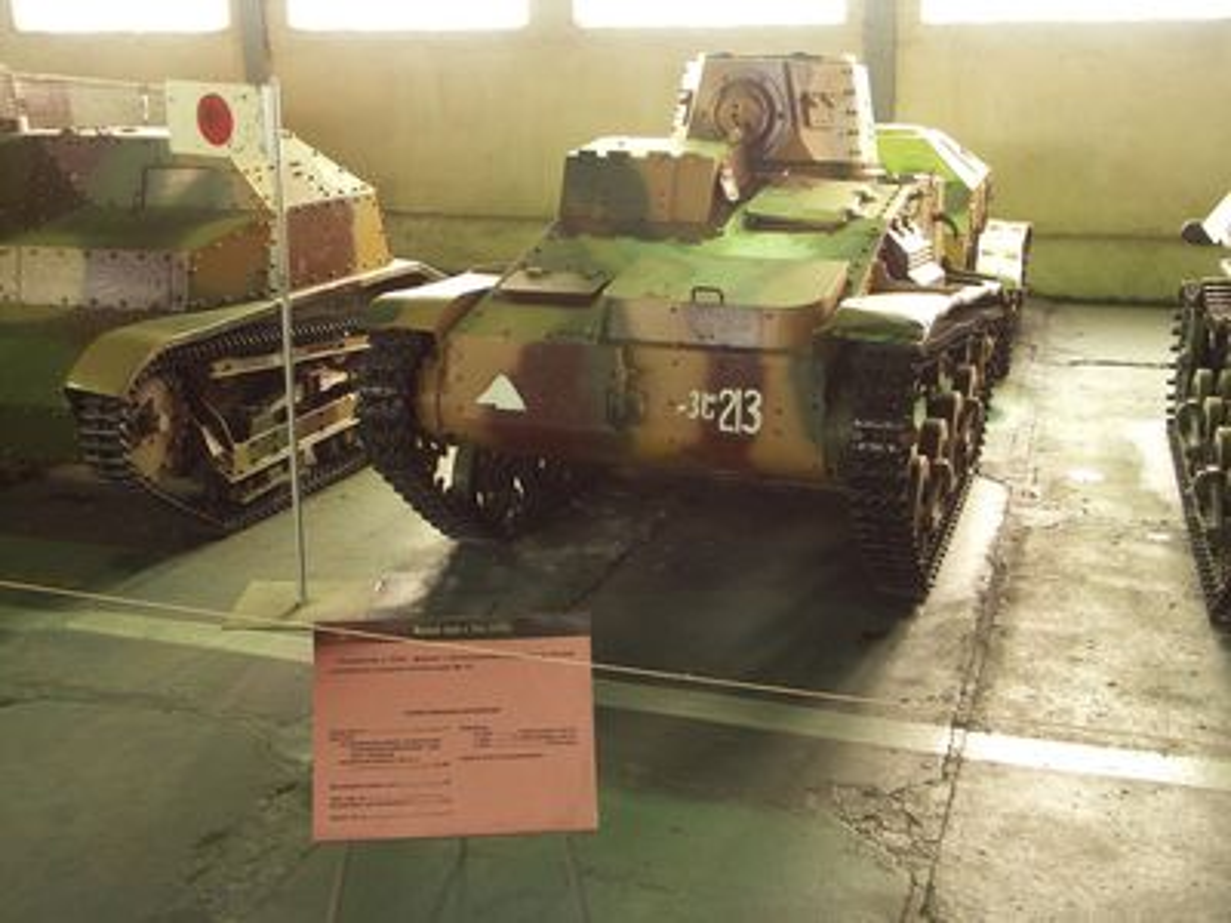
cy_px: 462
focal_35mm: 44
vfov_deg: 32.9
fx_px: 1565
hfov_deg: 42.9
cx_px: 616
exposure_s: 1/6
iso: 200
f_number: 3.2
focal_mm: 11.4
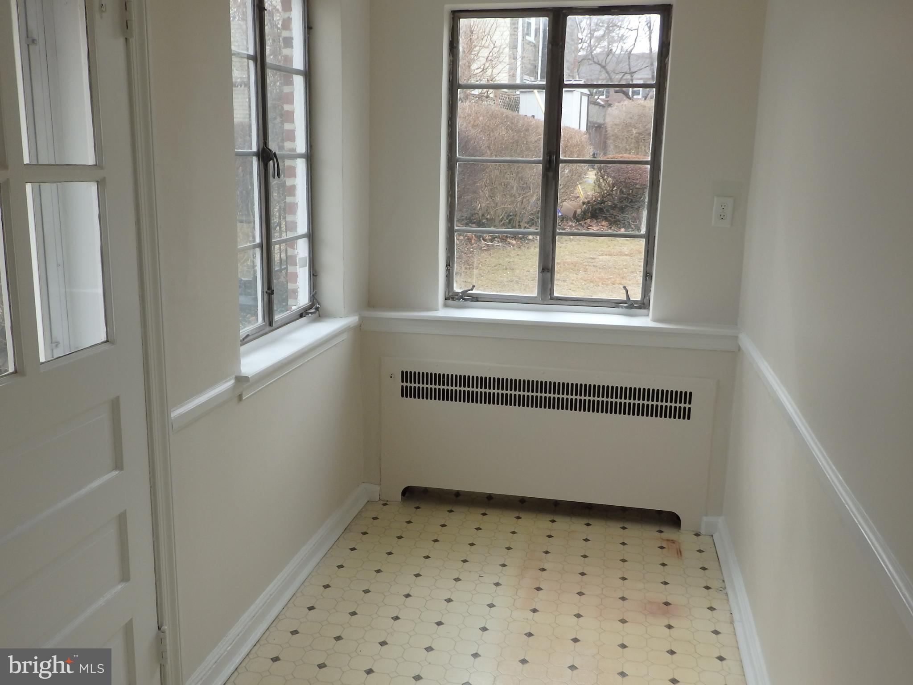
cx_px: 456
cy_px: 342
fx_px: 791
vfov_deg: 46.8
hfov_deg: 60.0
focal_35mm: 30
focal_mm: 5.5
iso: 125
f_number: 3.3
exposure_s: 1/160
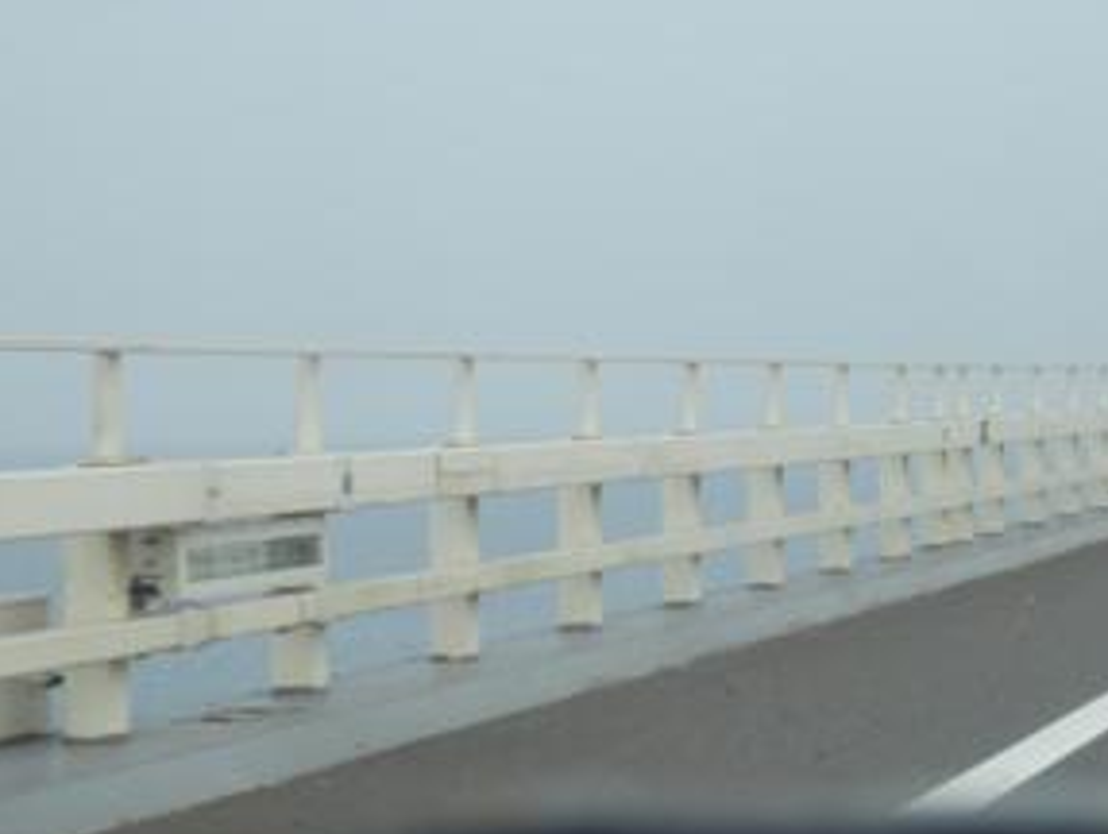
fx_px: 4327
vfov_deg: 11.0
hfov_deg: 14.6
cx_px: 695
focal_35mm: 135
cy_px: 355
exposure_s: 1/500
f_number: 4.9
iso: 125
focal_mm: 17.3
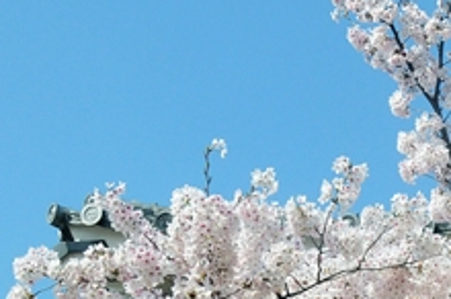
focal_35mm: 120
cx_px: 734
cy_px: 259
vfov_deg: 11.3
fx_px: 1501
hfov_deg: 15.4
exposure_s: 1/500
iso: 400
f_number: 11
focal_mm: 22
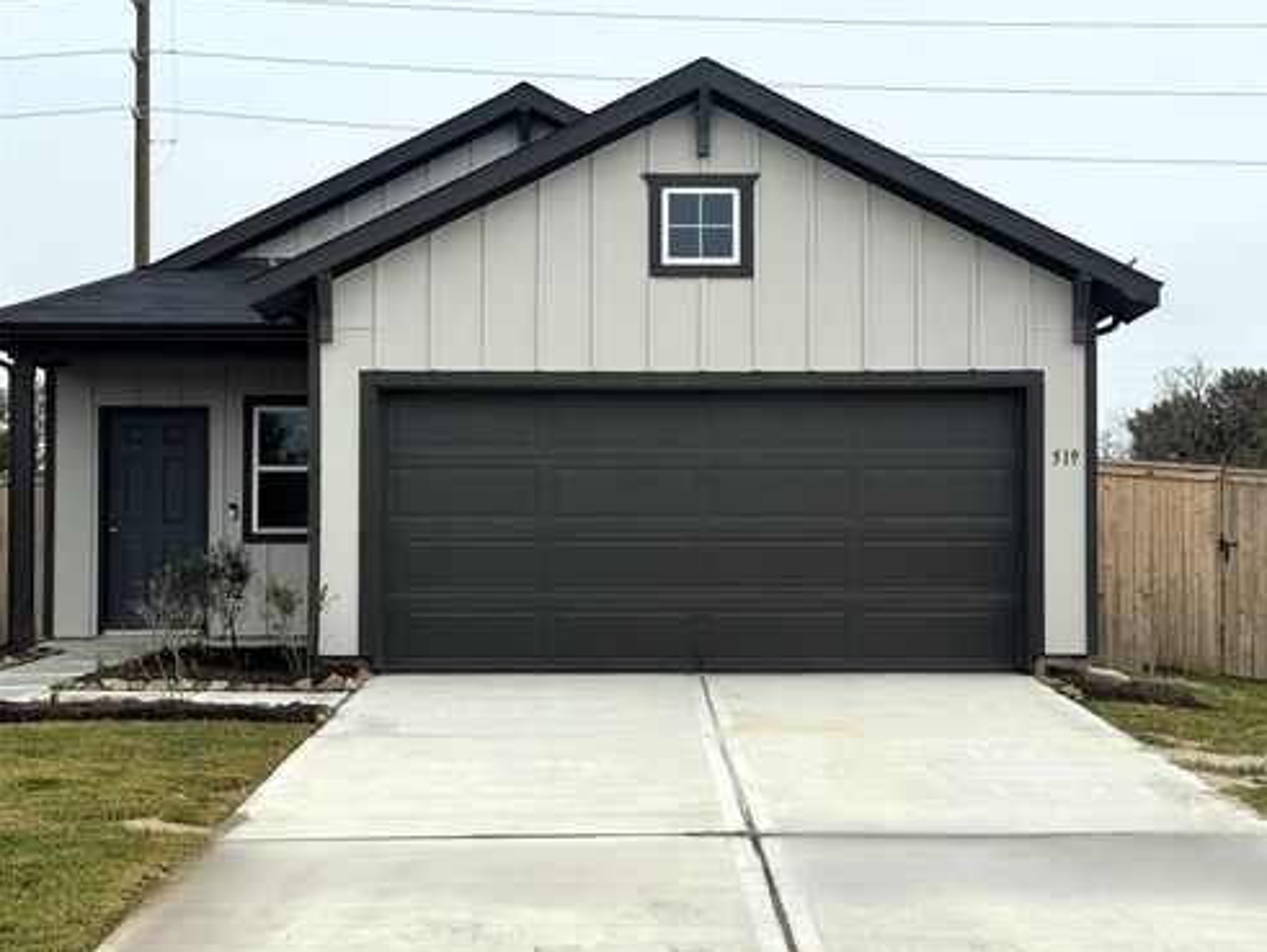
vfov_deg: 25.3
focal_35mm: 58
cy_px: 479
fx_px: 2124
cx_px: 643
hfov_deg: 33.2
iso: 64
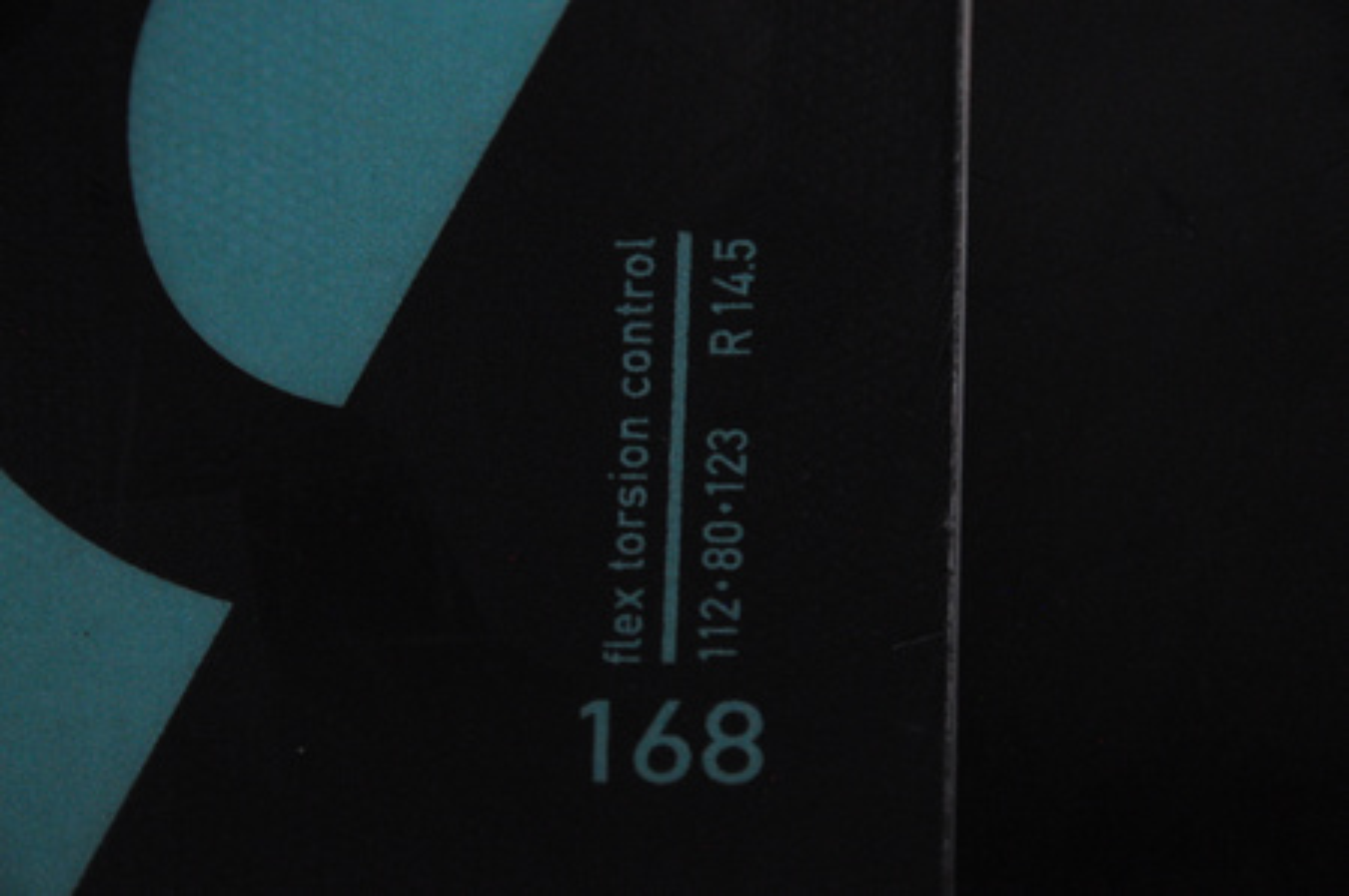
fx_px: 5895
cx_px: 674
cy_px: 448
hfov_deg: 13.1
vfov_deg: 8.7
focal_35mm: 158
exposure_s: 1/125
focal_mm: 105
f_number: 8
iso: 3200
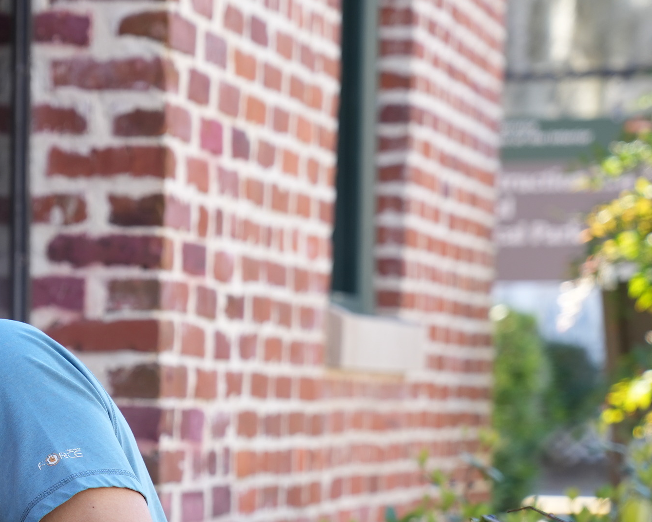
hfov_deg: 11.0
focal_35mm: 172
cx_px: -131
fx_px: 3320
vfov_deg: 9.0
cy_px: 463
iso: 250
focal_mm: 70
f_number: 4
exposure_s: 1/160
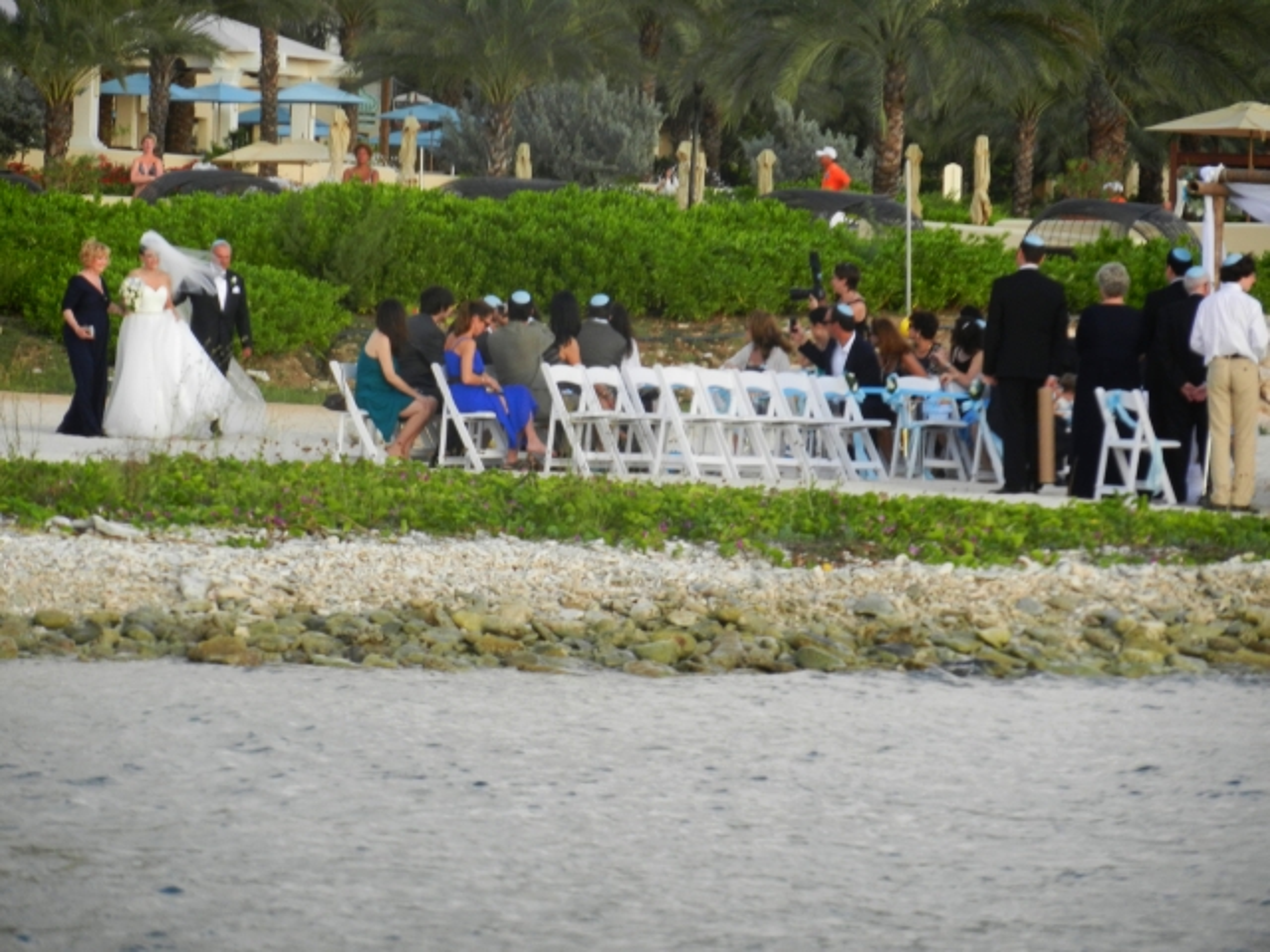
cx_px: 635
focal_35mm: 252
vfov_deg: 5.9
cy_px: 476
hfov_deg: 7.9
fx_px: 9245
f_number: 5.3
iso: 160
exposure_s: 1/250
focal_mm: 45.3
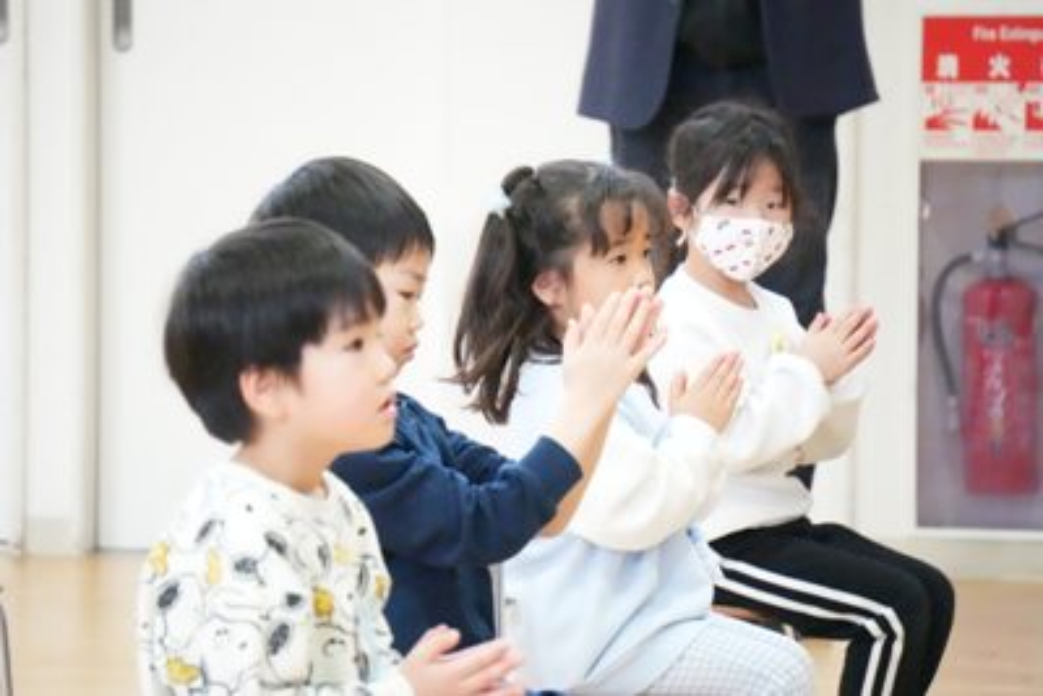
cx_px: 522
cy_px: 348
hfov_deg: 7.3
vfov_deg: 4.9
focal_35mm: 282
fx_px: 8173
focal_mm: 188
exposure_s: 1/756
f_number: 6.3
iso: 20000
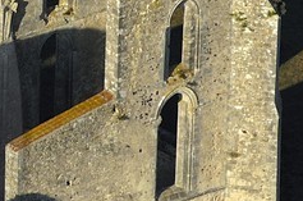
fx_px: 14464
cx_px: -504
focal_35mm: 1722
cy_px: 145
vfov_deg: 0.8
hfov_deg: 1.2
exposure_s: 1/1000
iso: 100
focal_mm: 170
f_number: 5
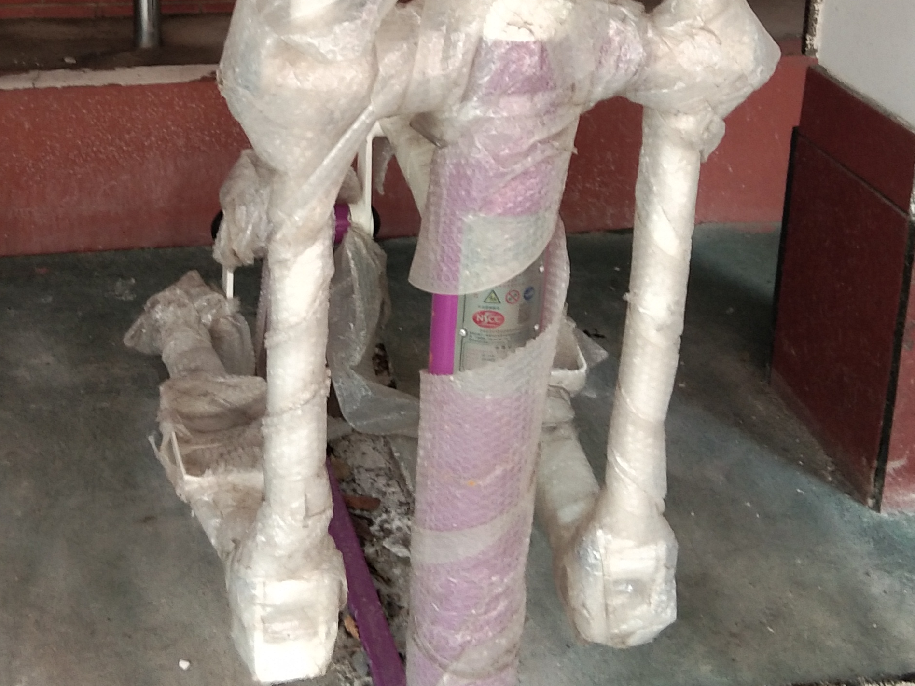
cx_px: 395
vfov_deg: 21.3
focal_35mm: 68
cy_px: 105
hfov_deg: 28.5
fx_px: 1797
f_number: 2.2
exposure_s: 1/33.3
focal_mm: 3.69
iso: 250
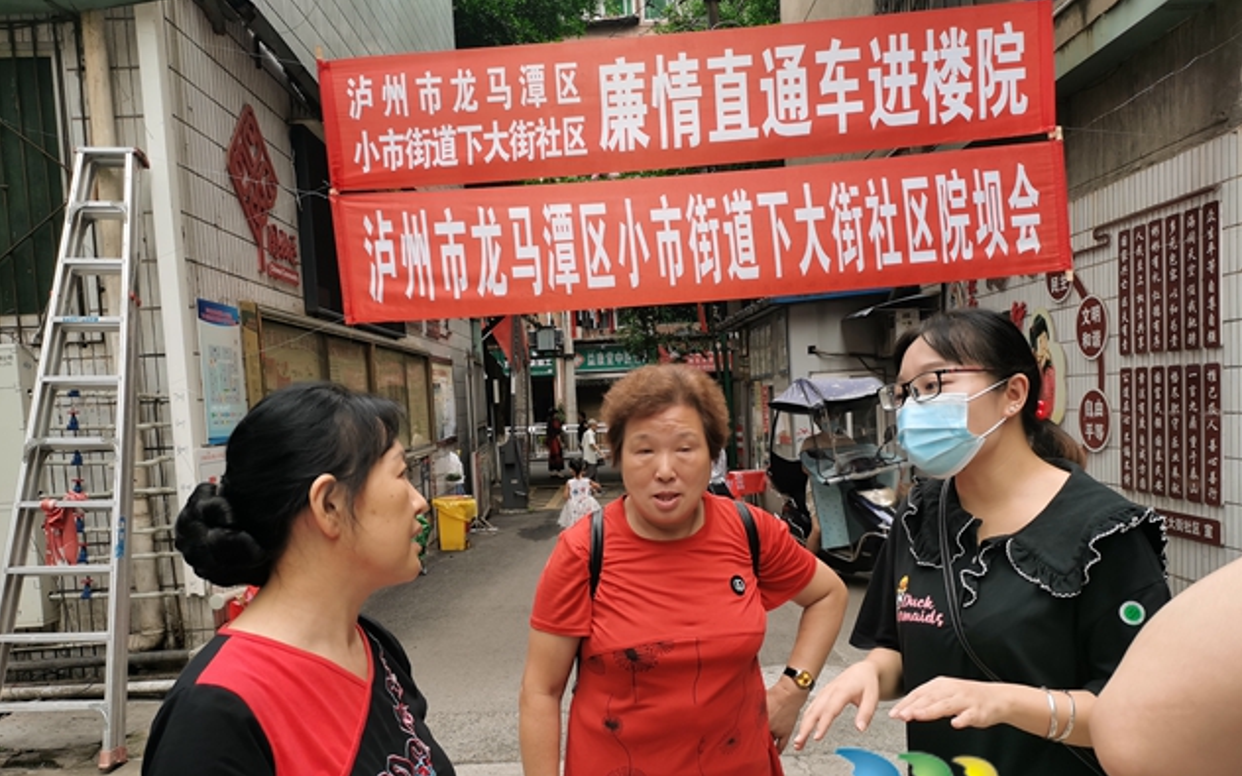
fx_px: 982
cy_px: 468
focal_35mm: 29
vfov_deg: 42.9
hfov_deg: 64.6
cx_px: 627
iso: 50
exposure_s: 1/258
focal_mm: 5.58
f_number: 1.8
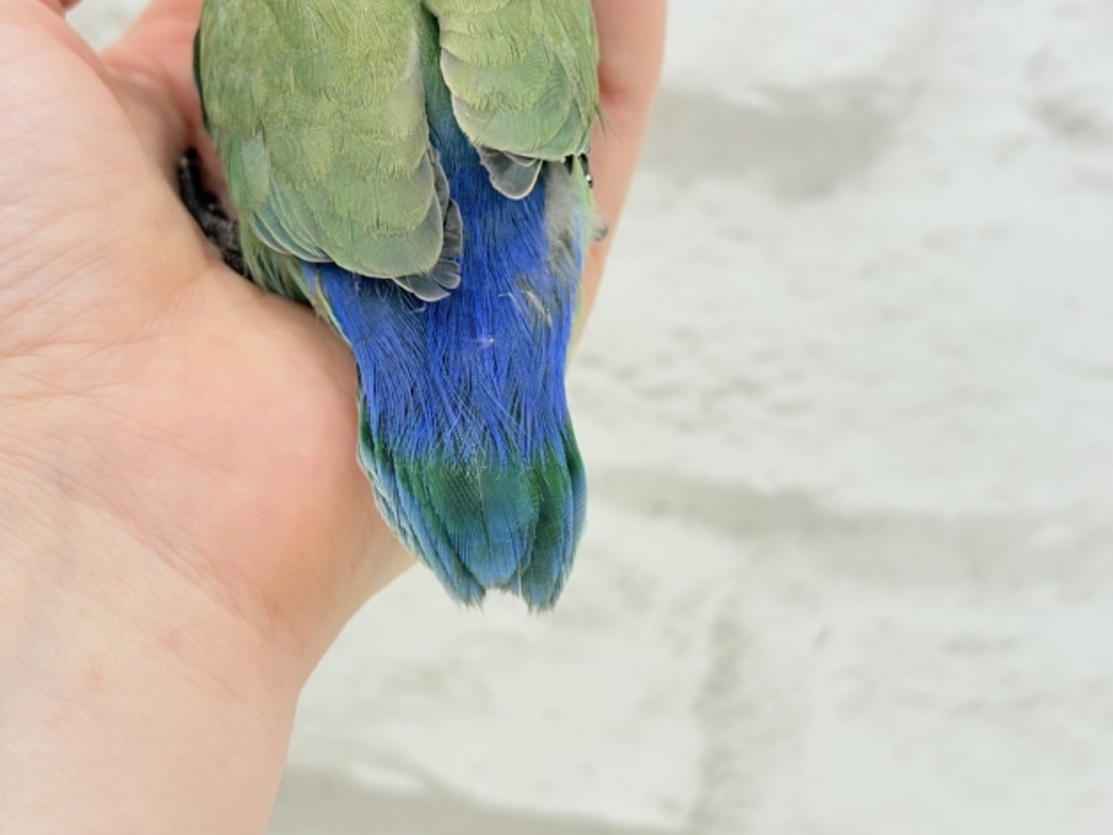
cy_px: 418
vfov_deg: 27.5
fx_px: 1704
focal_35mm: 53
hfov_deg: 36.2
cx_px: 562
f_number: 1.6
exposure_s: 1/100
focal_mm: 5.96
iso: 125
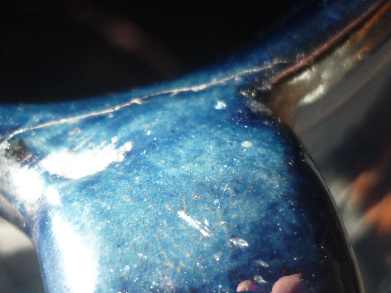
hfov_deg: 23.0
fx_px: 960
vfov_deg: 17.3
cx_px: 151
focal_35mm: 85
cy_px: 195
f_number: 2.8
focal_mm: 5.5
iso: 80
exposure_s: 1/60
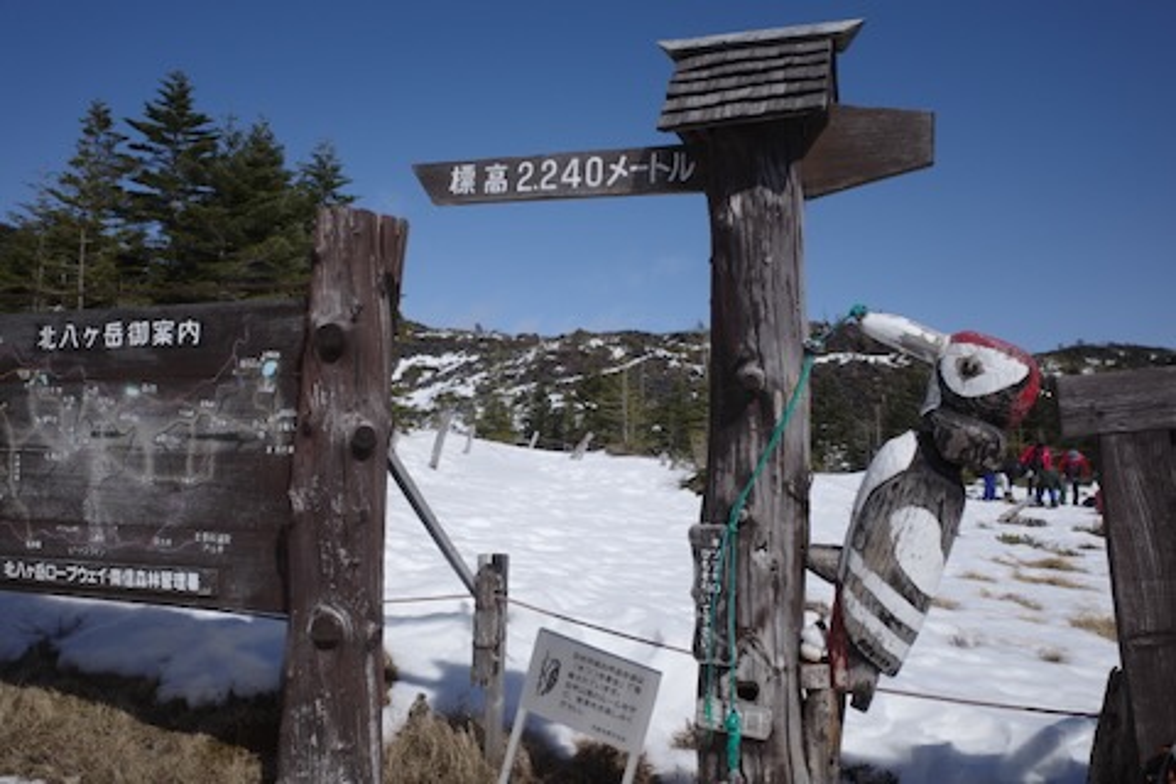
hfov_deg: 65.5
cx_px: 588
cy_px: 392
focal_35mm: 28
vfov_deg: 46.4
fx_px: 915
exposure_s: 1/2000
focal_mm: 18.3
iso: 200
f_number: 5.6
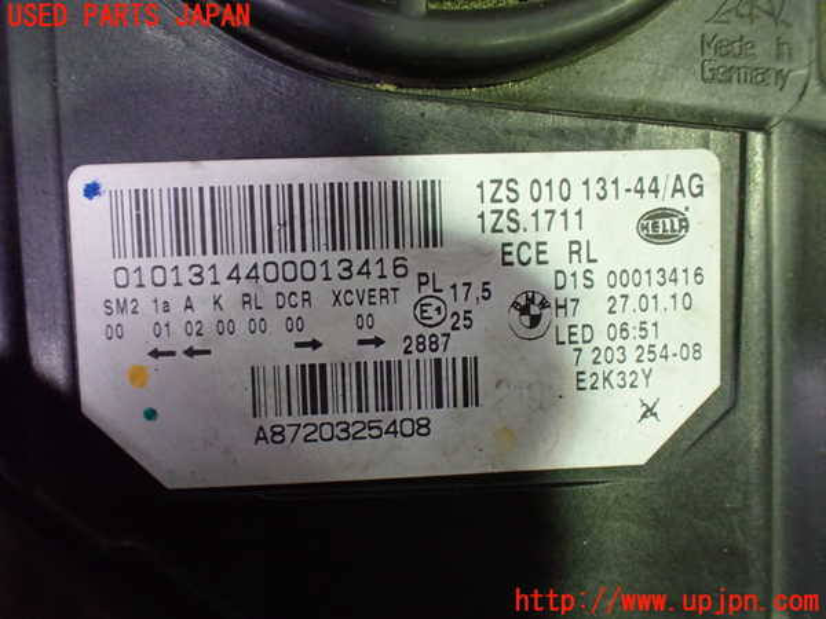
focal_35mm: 30
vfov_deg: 46.8
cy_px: 310
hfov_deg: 60.0
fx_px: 716
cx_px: 413
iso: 800
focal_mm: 5.4
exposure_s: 1/40
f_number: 2.3
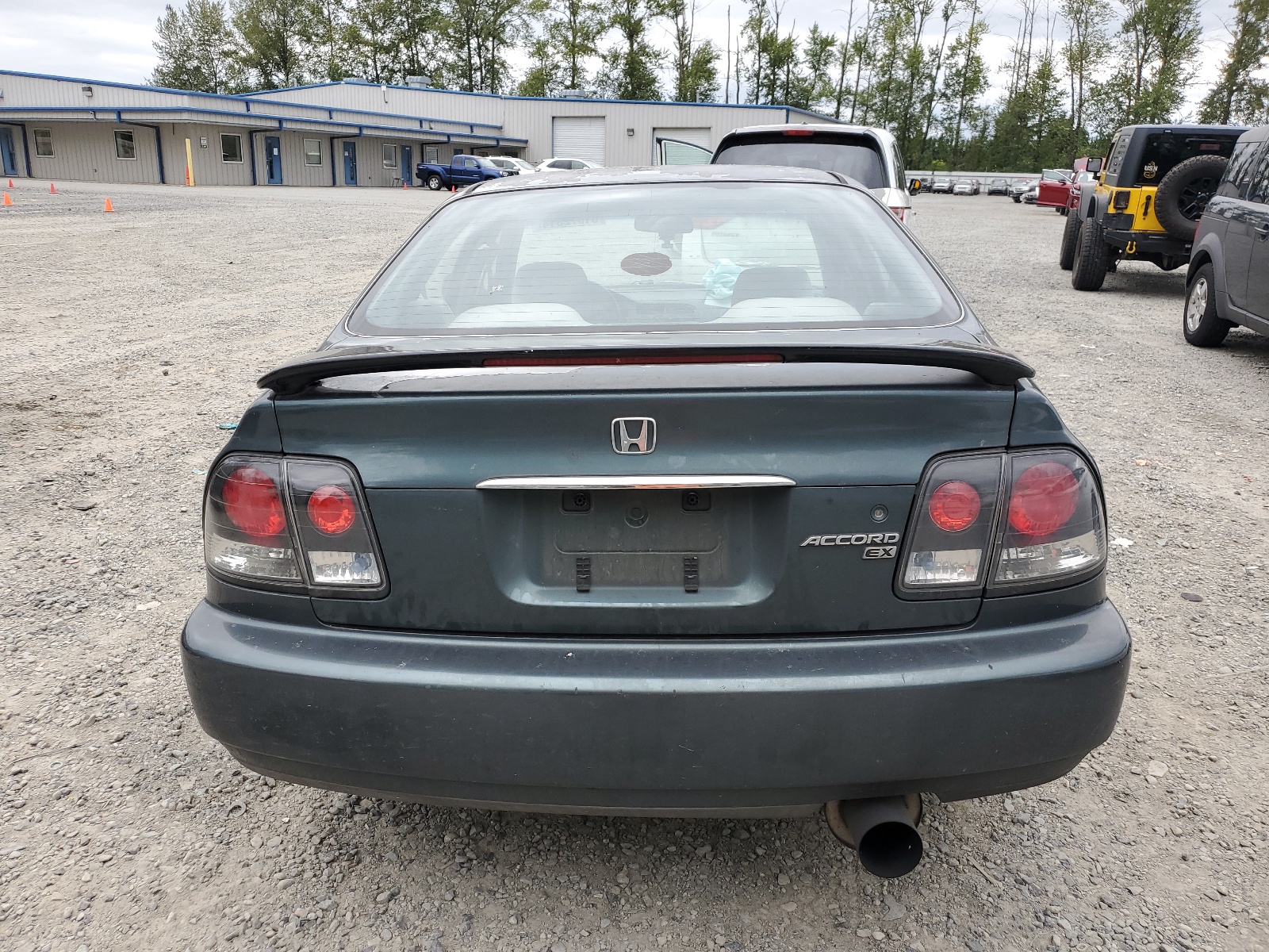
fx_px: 953
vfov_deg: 53.1
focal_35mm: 26
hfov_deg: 67.3
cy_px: 476
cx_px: 634
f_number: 1.5
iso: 50
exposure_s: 1/455
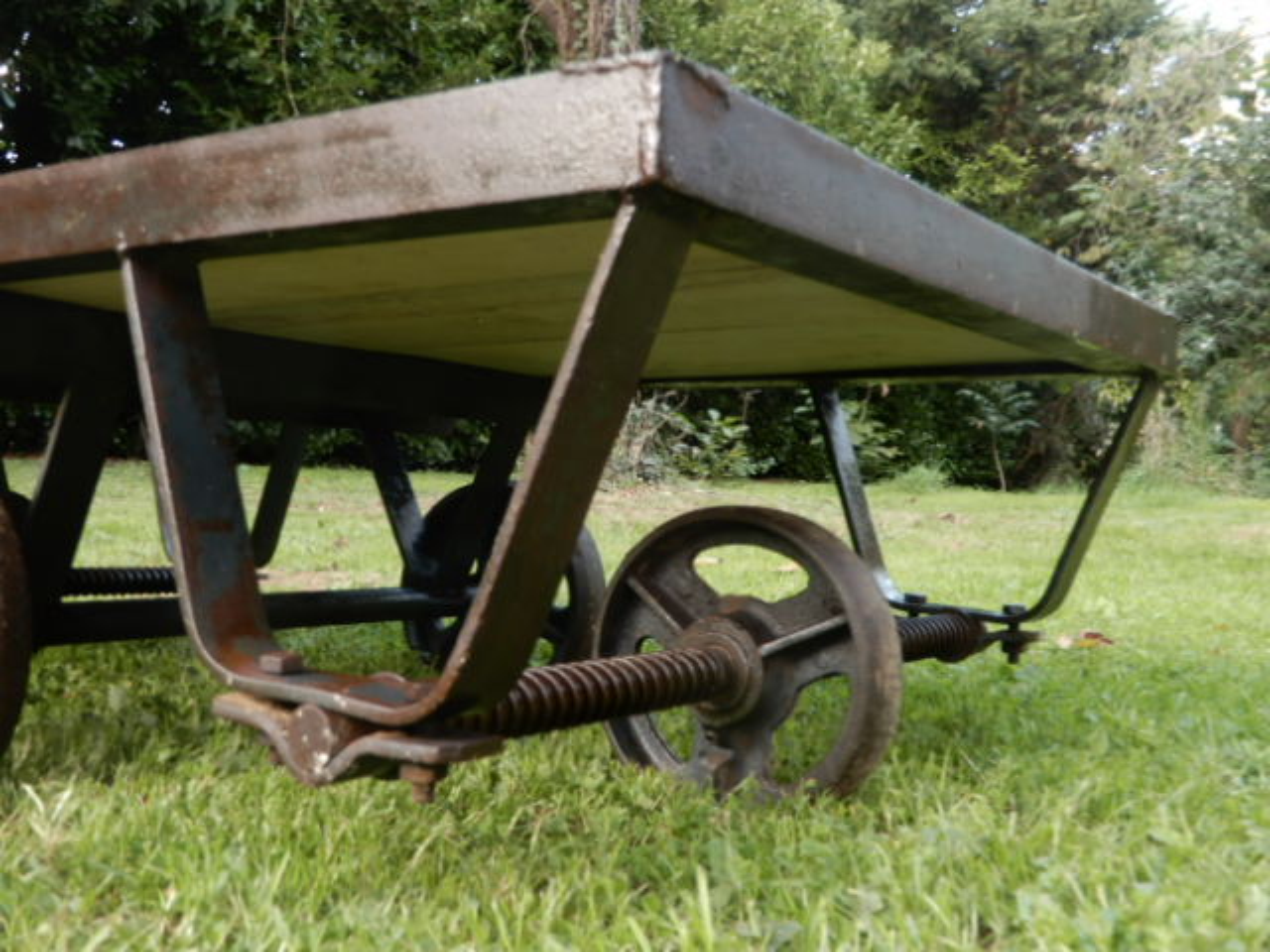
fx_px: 1394
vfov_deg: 37.7
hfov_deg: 49.0
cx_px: 635
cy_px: 476
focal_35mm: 38
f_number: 4
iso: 100
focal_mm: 6.8
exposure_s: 1/6
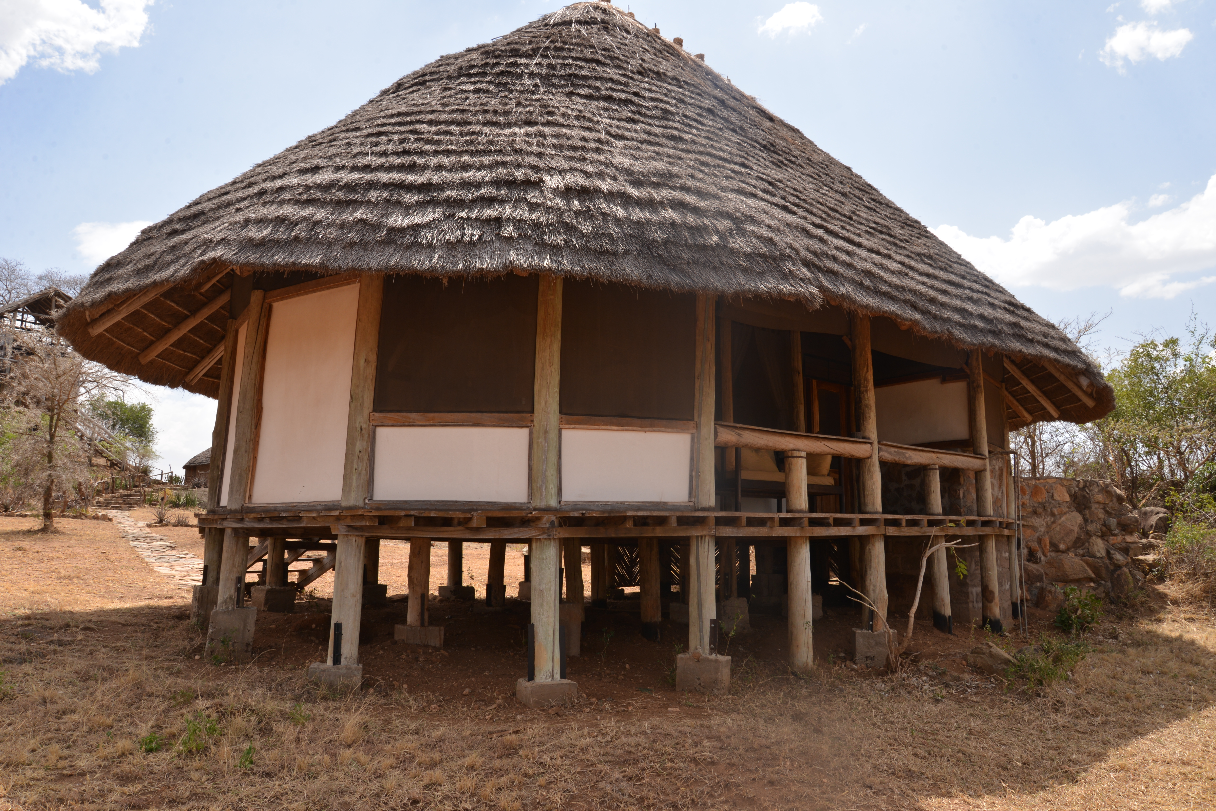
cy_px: 406
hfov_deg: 69.4
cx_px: 608
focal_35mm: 26
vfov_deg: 49.6
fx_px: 879
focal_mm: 26
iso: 250
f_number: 13
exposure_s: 1/200
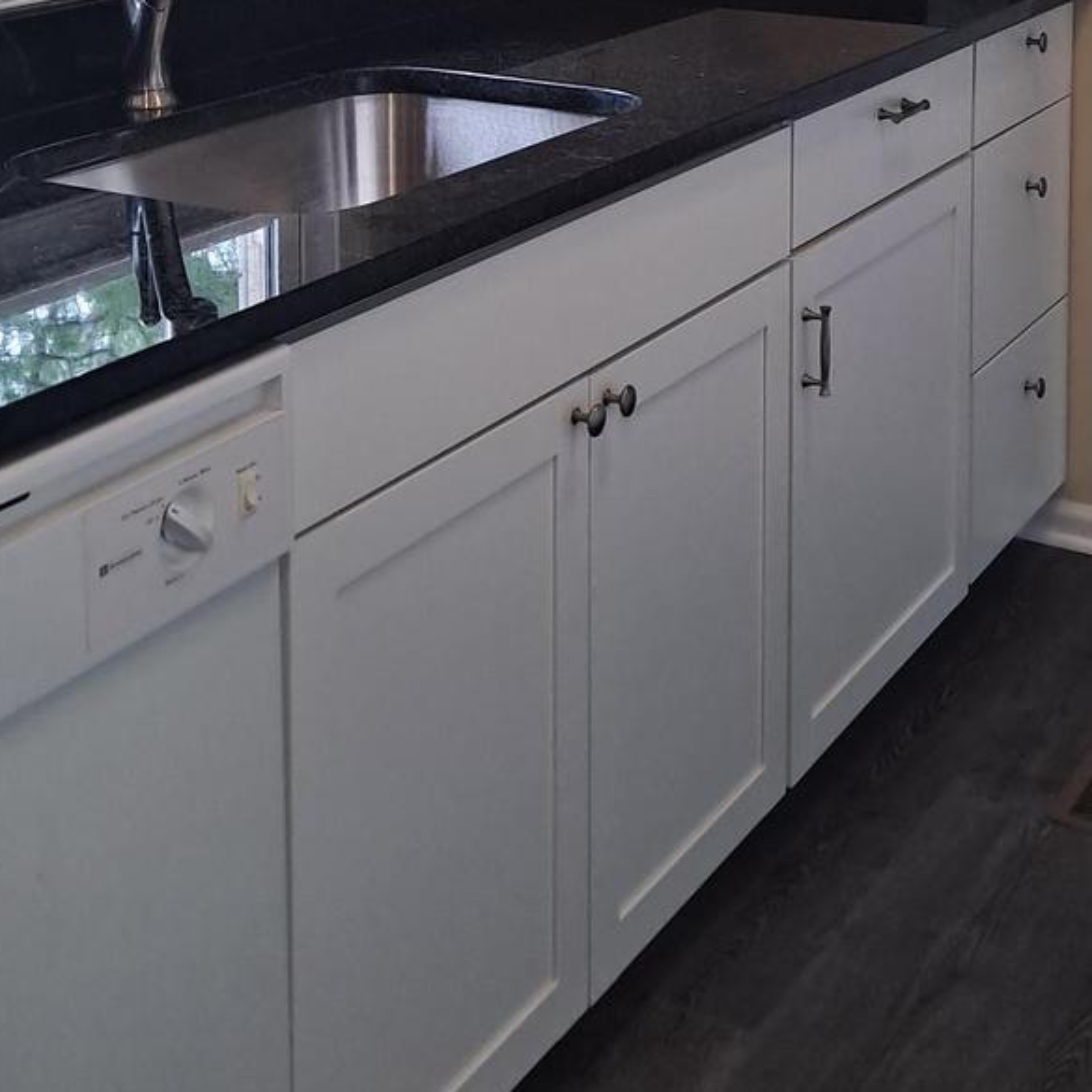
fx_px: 2070
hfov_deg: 29.5
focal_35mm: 58
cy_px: -127
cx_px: 525
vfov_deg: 27.0
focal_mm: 4.6
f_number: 2
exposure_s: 1/60
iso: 50
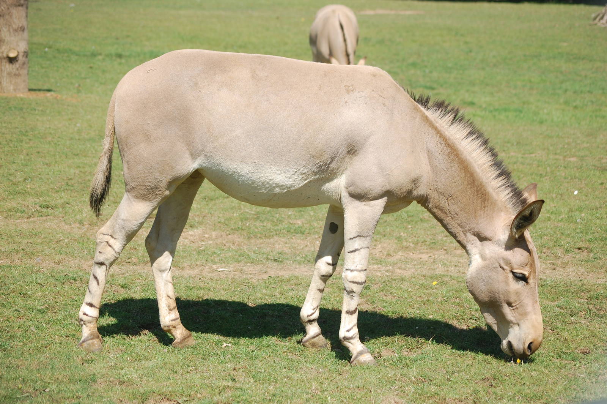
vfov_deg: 12.7
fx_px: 1819
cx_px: 304
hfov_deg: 18.9
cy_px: 202
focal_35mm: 108
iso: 200
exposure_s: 1/500
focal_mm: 72
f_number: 5.6
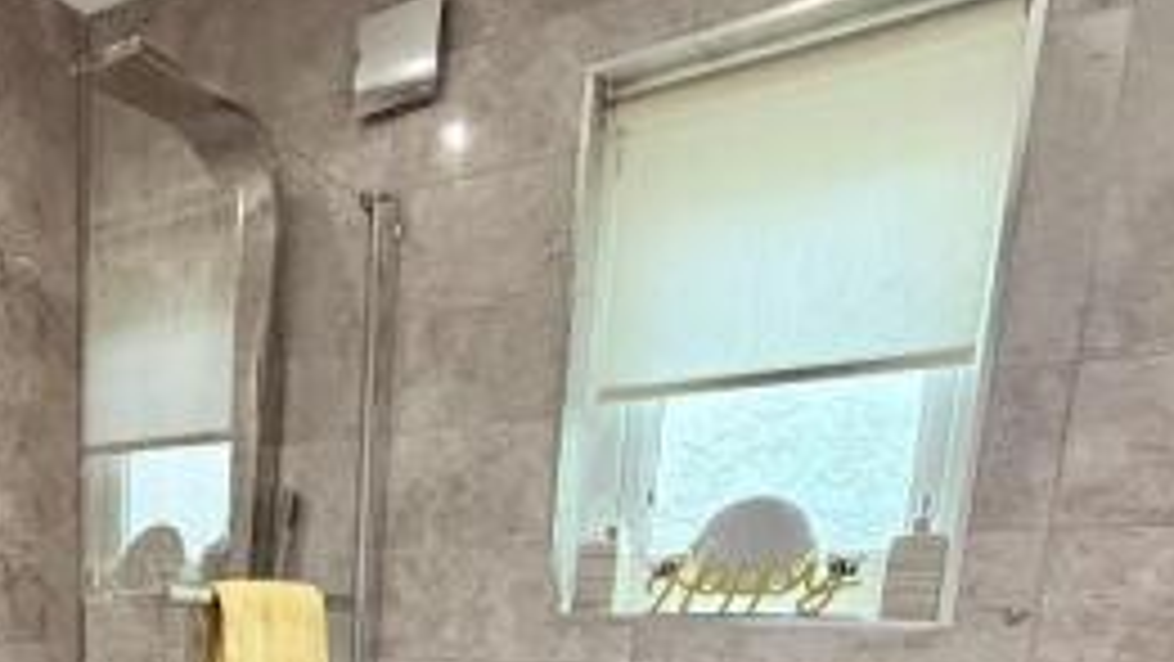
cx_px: 200
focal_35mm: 34
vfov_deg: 29.4
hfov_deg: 53.3
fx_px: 1059
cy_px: 813
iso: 640
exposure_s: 1/100
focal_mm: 2.22
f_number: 2.2
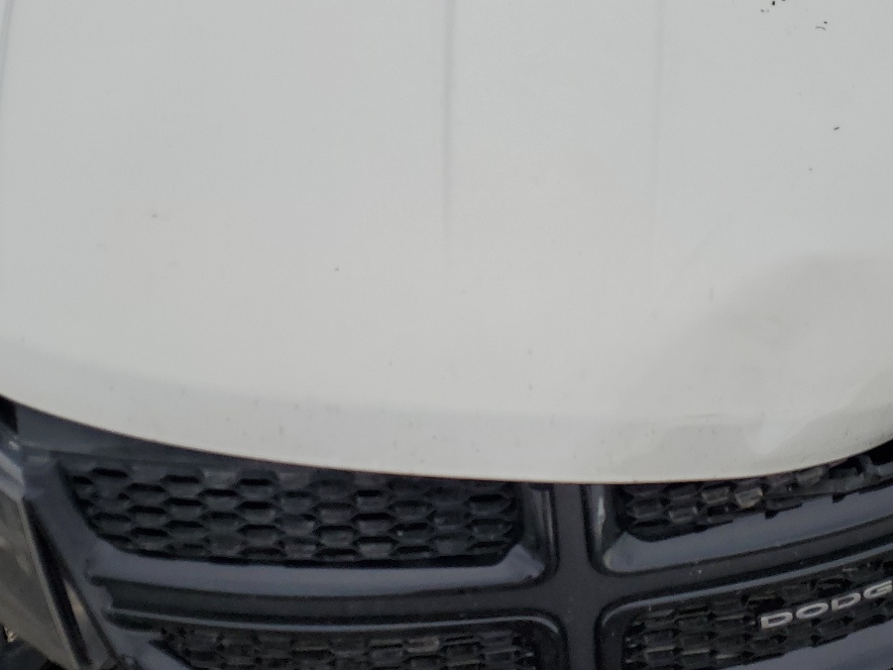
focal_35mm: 47
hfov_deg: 40.2
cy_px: 242
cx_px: 550
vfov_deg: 30.7
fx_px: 1213
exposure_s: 1/2000
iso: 50
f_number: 1.5
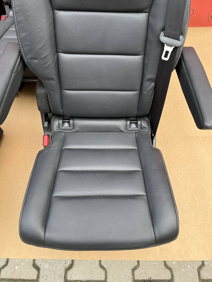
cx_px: 106
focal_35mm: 26
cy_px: 141
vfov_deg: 67.3
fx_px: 212
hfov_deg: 53.1
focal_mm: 5.1
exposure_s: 1/349
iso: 50
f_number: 1.6
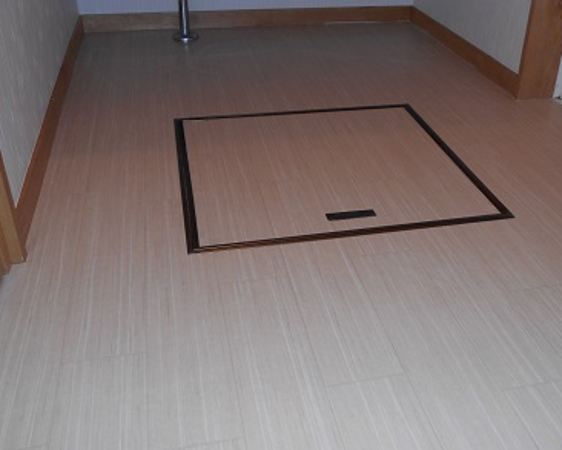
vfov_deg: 37.3
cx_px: 341
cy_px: 236
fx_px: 665
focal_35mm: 40
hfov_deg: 45.5
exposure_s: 1/25
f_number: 3.4
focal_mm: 5.1
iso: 80
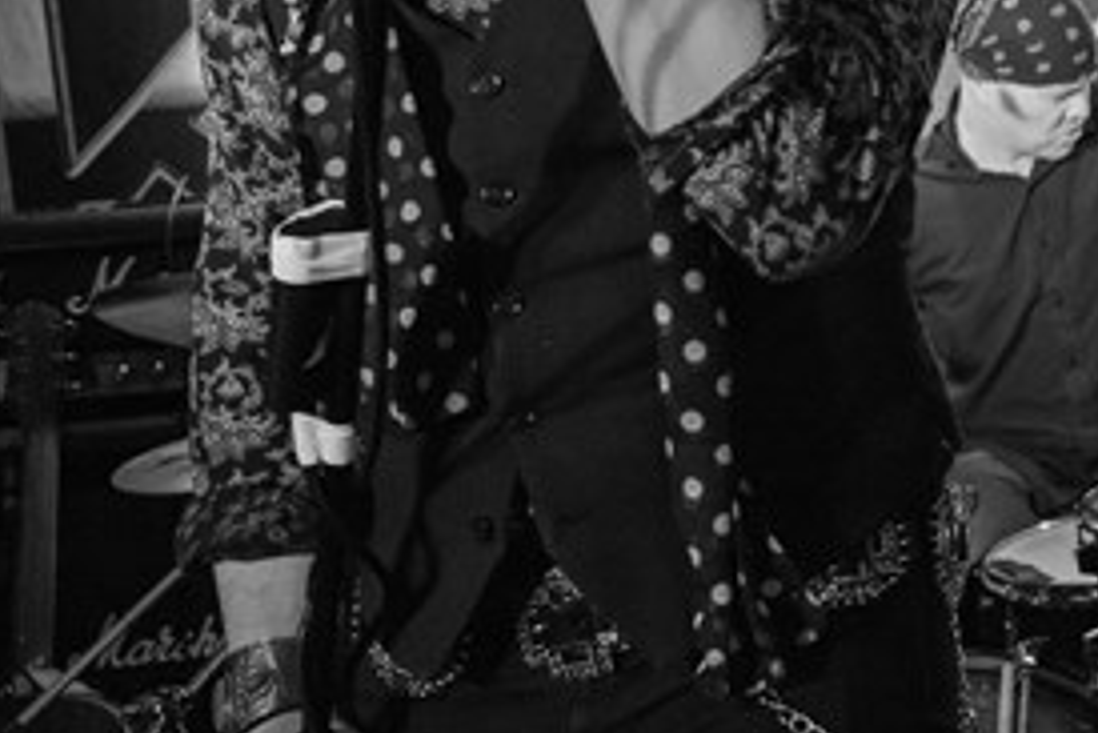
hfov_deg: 27.3
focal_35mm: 63
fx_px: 1922
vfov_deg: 21.1
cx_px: 1387
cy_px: 60
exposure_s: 1/250
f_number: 4
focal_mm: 24
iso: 3200
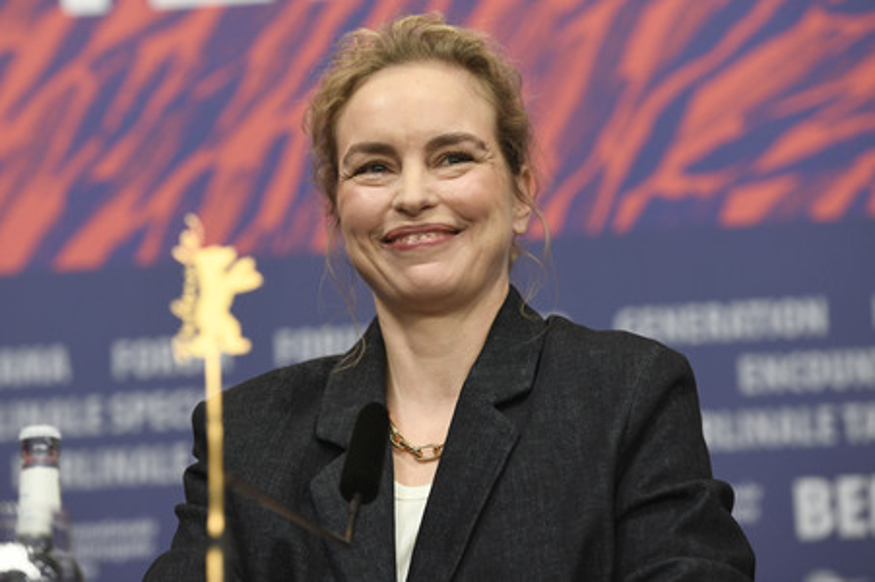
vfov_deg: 11.0
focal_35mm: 125
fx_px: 3036
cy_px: 291
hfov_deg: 16.4
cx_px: 438
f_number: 4
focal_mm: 125
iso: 1250
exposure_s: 1/320
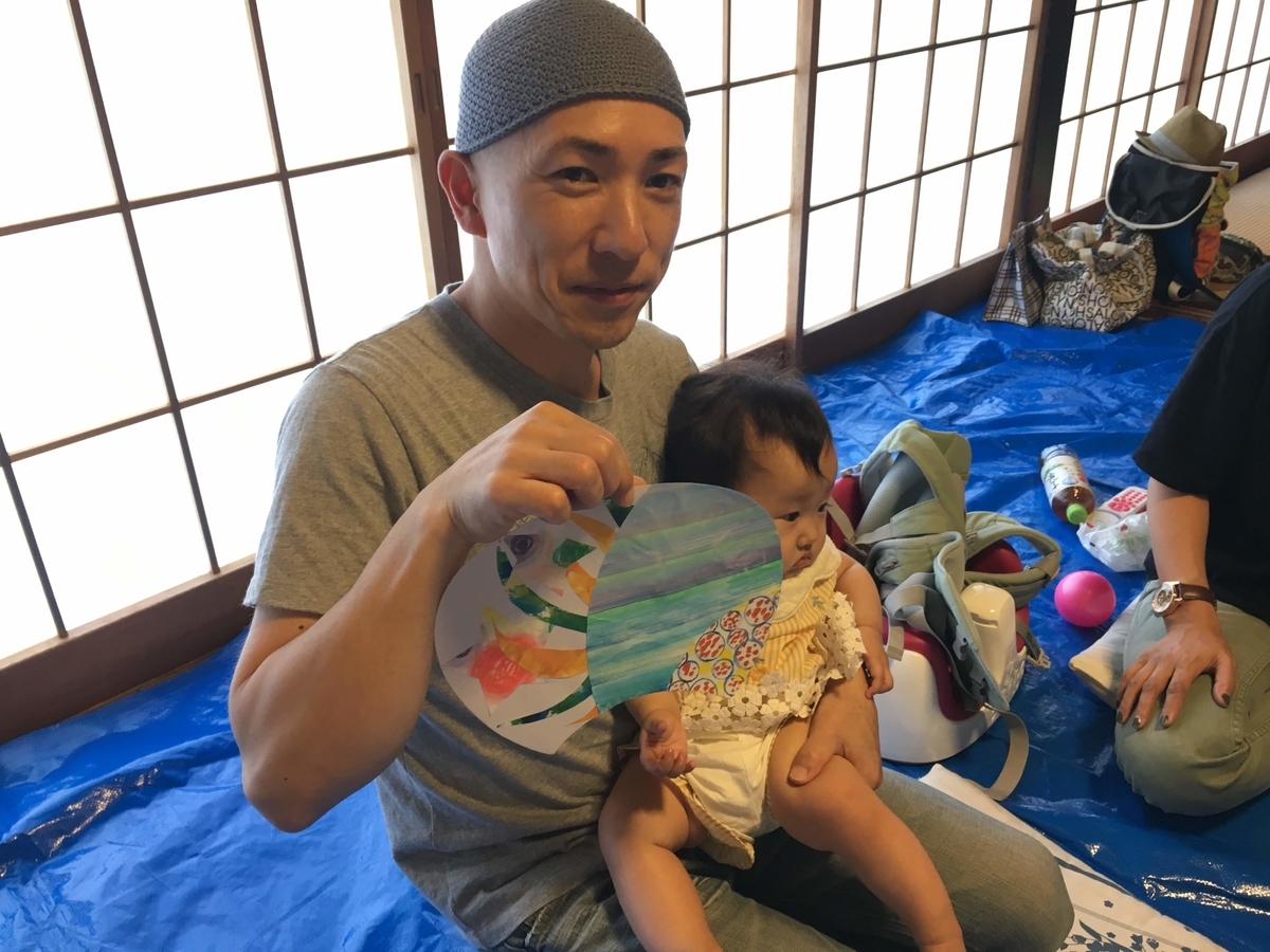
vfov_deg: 48.2
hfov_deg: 61.7
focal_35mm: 29
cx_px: 635
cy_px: 476
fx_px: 1064
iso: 100
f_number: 2.2
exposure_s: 1/33
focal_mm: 4.15
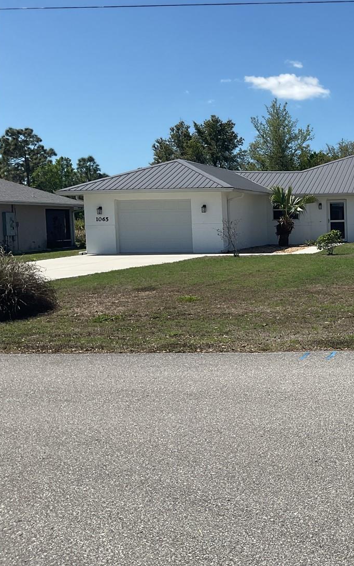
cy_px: 268
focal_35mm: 45
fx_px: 695
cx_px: 411
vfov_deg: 44.3
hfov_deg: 25.9
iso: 16
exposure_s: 1/2801
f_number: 1.8
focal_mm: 3
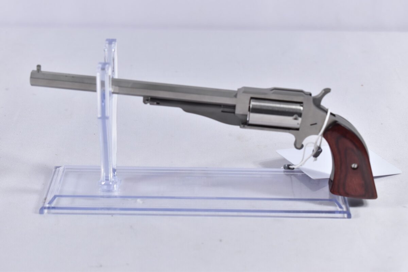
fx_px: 850
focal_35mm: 75
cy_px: 136
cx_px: 204
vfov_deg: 18.2
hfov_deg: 27.0
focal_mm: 50
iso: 640
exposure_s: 1/50
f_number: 5.6
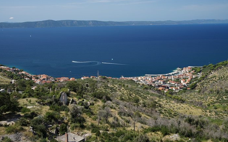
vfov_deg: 35.3
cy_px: 67
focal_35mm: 36
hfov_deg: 54.0
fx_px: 224
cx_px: 113
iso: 100
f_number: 7.1
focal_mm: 35
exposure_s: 1/80
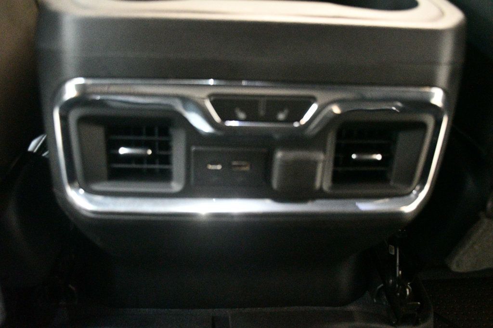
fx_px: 493
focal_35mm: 36
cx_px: 246
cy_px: 164
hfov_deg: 53.1
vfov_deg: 36.8
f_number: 3.8
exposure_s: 1/60
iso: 12800
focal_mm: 24
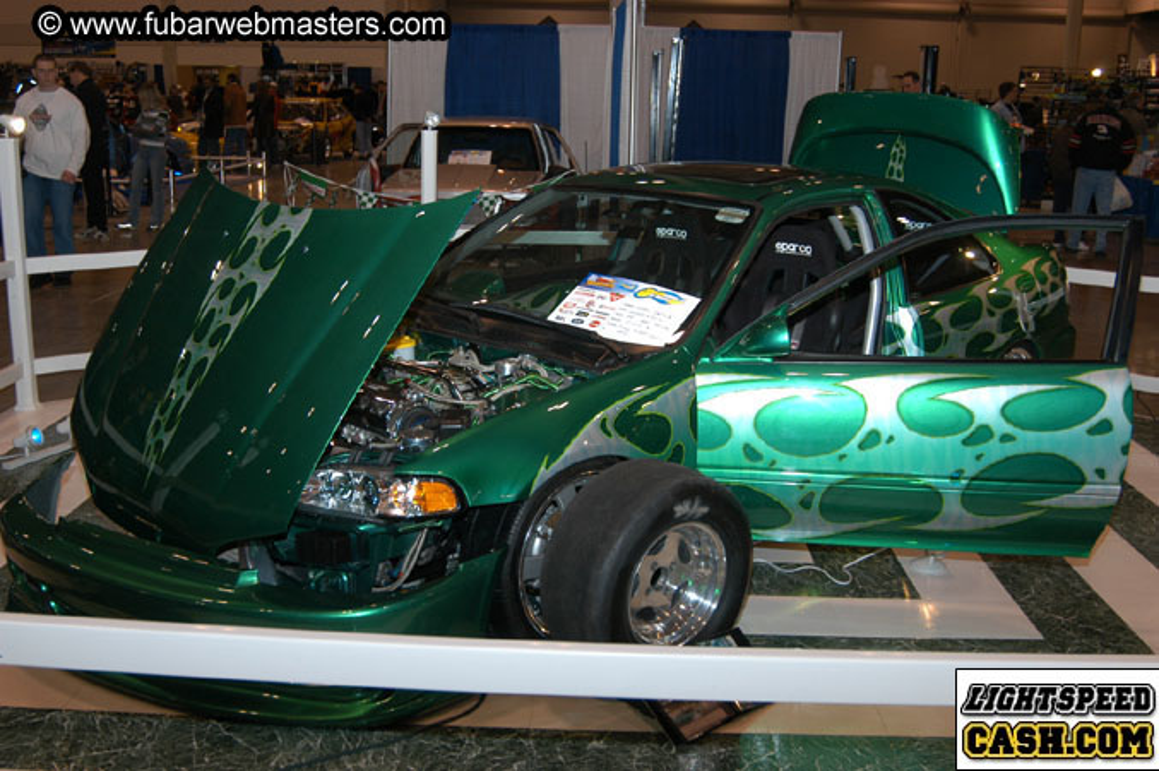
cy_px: 386
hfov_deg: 53.2
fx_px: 1158
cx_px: 580
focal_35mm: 36
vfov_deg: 36.8
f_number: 5
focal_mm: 24
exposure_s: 1/60
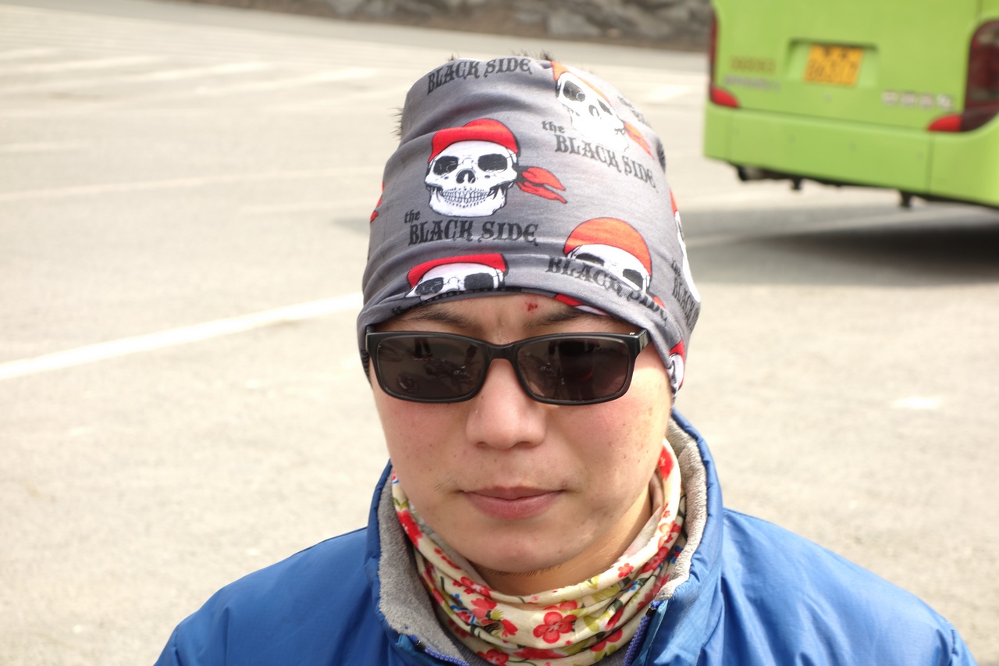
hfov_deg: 26.0
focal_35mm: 78
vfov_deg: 17.5
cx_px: 500
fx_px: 2164
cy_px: 333
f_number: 5.6
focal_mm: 29.15
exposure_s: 1/100
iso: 80
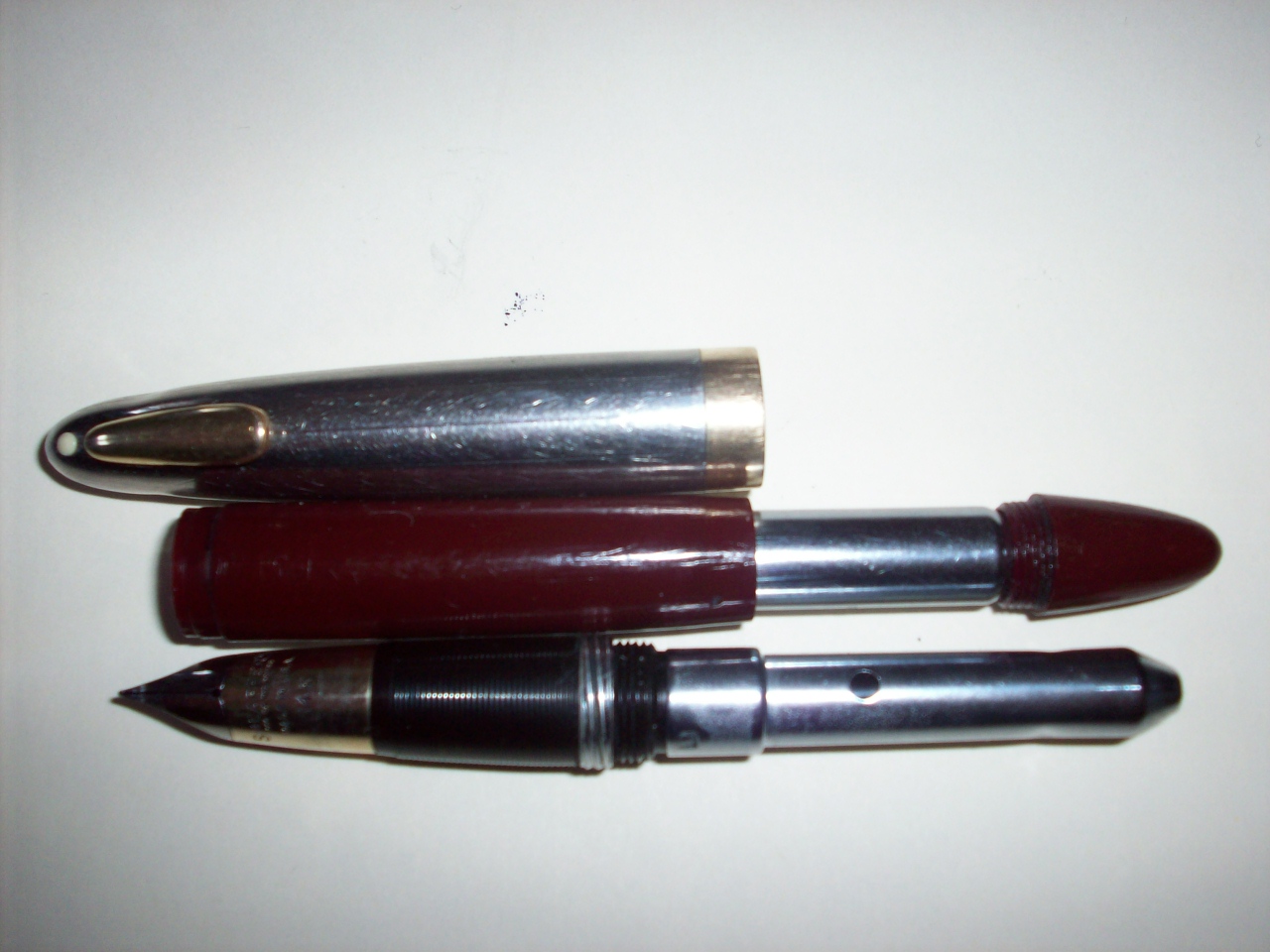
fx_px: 1357
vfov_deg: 38.7
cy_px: 476
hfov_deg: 50.1
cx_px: 635
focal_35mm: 37
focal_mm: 6.2
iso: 80
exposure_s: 1/64
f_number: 2.8
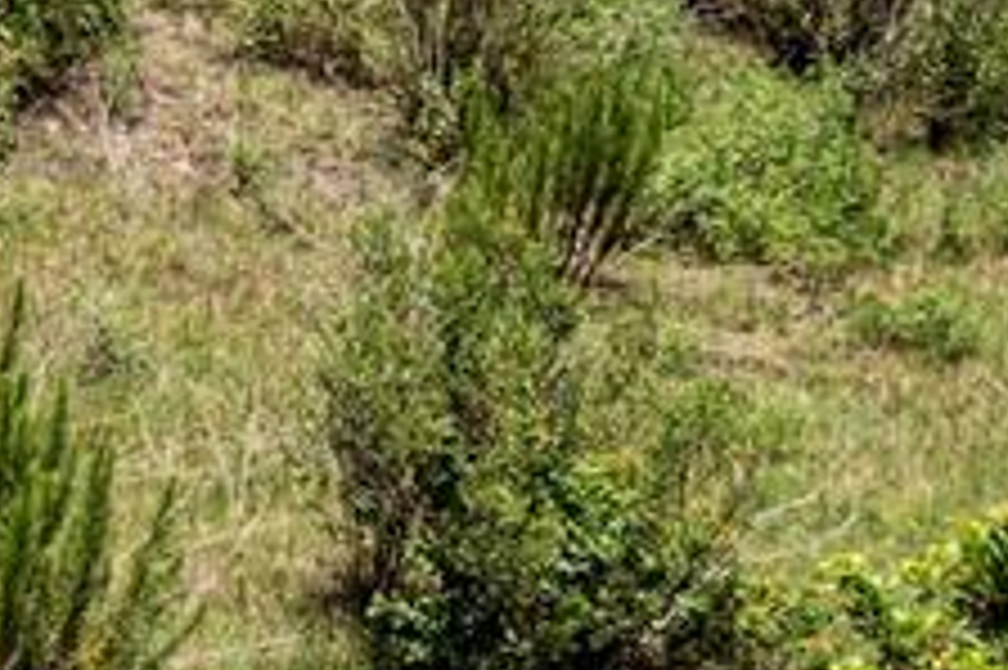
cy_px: -106
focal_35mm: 128
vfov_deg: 10.5
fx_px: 3581
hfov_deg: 13.7
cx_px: -994
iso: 100
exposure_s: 1/160
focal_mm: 10.26
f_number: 4.5
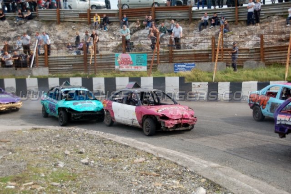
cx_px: 146
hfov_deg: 38.9
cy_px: 97
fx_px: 412
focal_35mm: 51
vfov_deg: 26.5
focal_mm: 34
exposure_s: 1/1000
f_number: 4.5
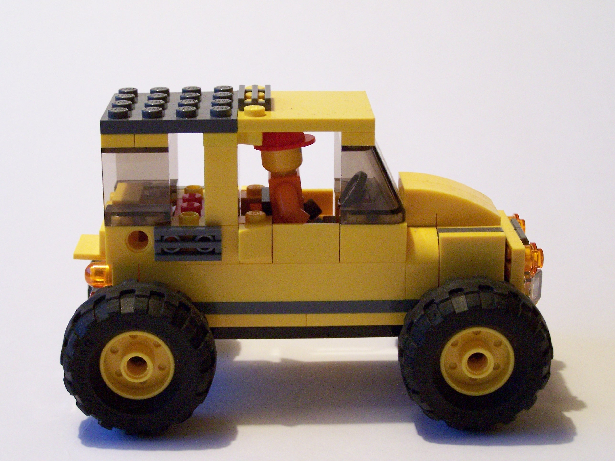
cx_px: 308
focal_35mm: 75
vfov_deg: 19.6
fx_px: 1332
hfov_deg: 26.0
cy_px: 230
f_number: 3.2
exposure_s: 1/15
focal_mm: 12.4
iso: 400
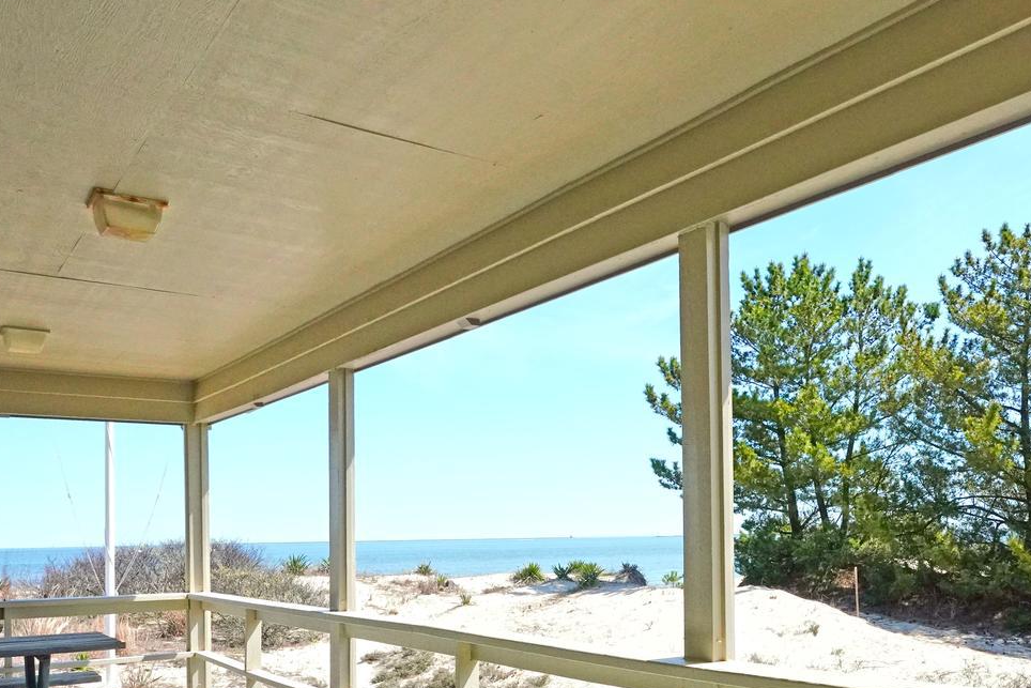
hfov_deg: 53.8
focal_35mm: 34
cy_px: 508
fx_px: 974
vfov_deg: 38.0
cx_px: 745
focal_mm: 16
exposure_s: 1/4000
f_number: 11
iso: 4000
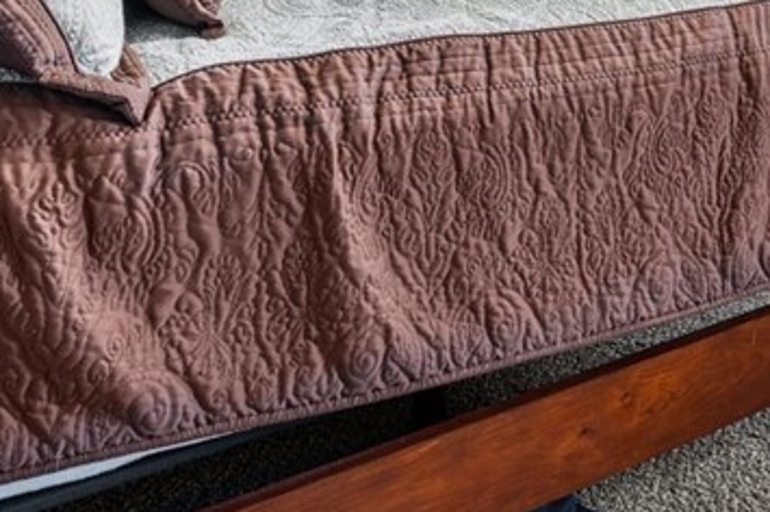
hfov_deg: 37.4
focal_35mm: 49
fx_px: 1047
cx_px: 711
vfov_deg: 23.2
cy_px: -210
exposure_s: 1/3
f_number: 8
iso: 400
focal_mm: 16
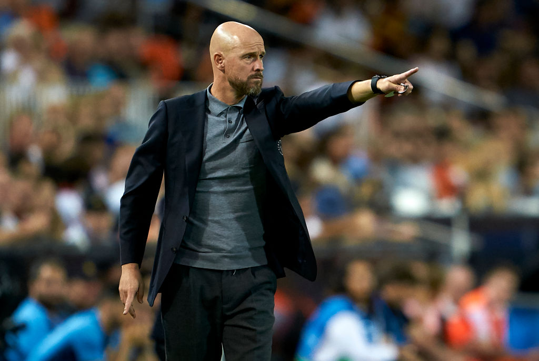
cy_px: 180
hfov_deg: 3.4
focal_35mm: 600
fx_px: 8996
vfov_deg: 2.3
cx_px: 270
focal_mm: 400
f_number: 2.8
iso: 2000
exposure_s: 1/1600
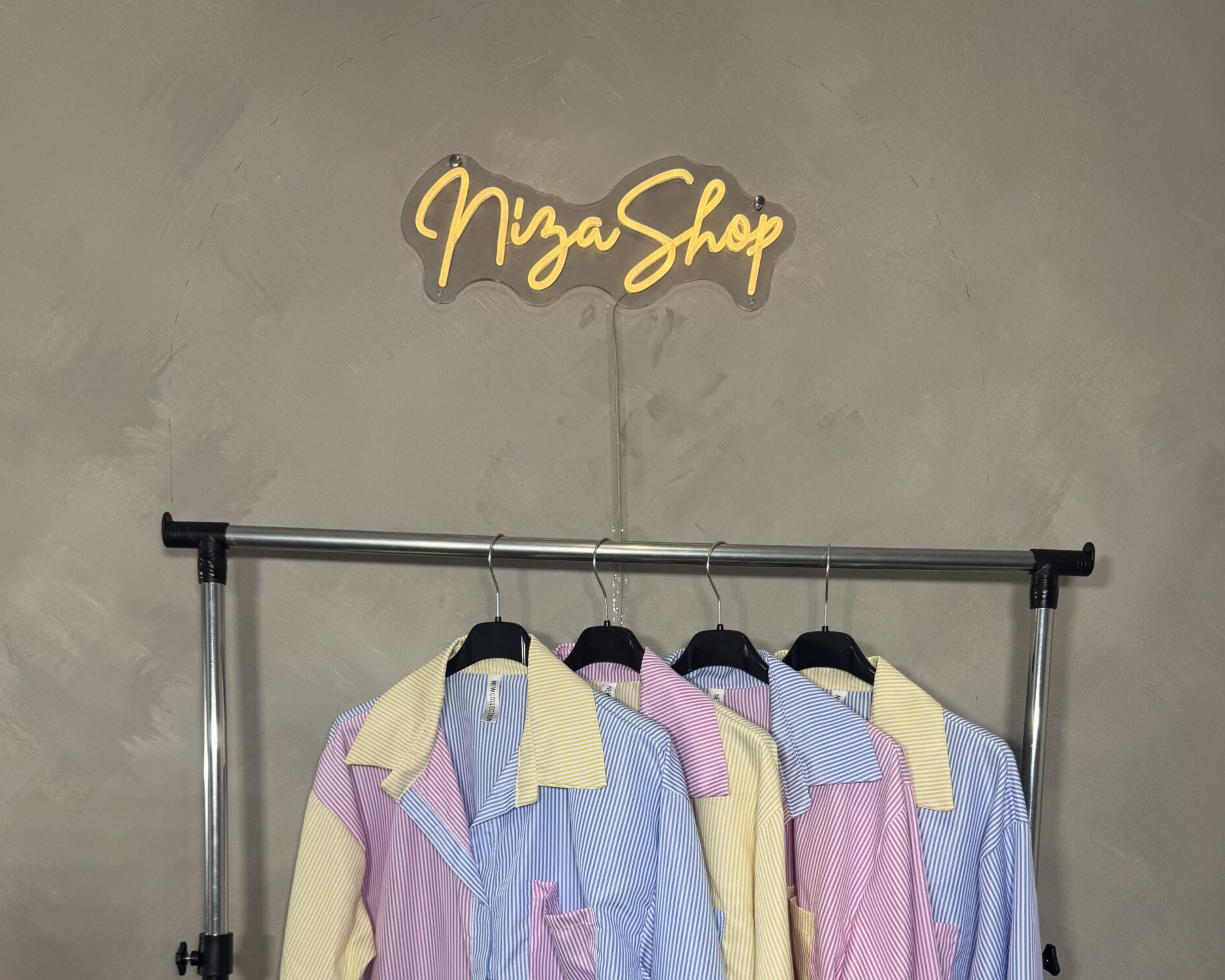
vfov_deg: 43.7
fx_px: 1160
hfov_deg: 55.7
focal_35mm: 32
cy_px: 778
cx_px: 614
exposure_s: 1/470
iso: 80
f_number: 1.78
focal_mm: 6.76
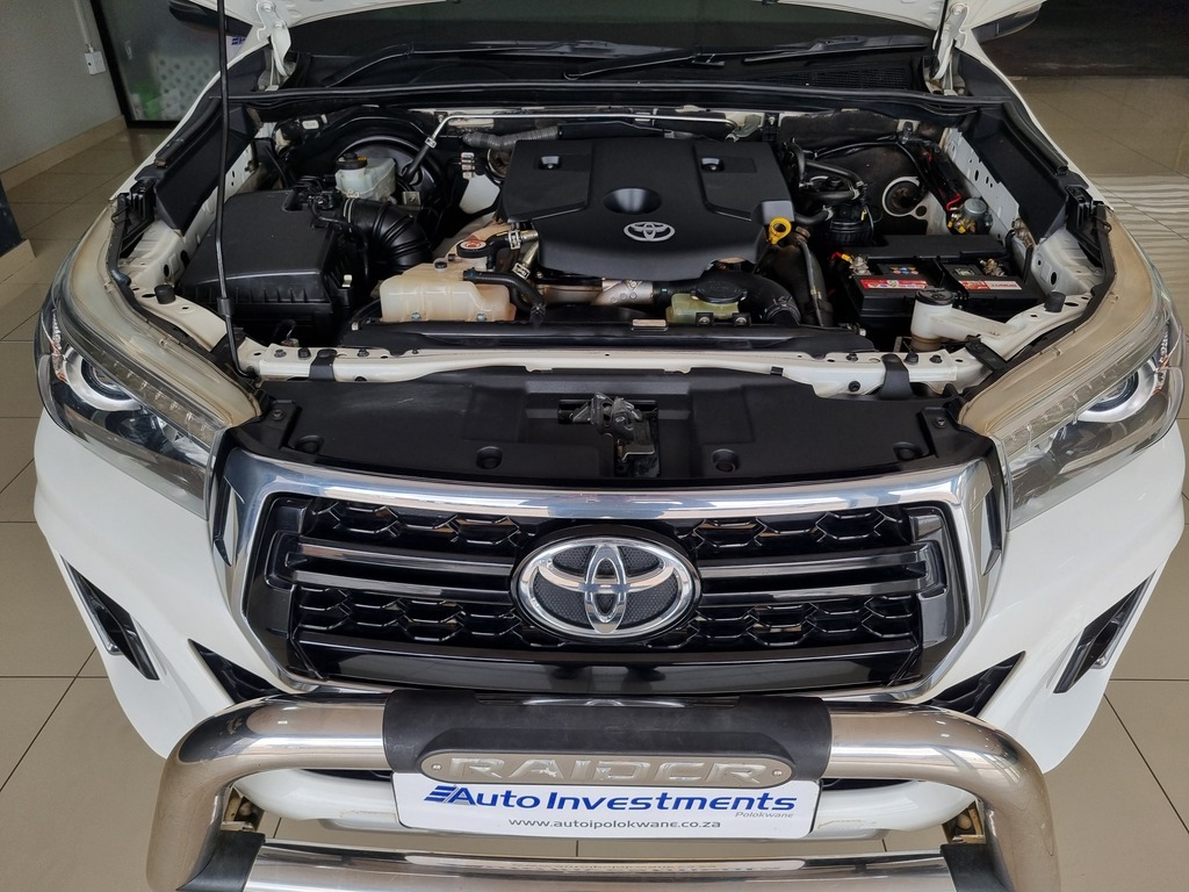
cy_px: 446
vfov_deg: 53.1
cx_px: 594
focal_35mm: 26
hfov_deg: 67.3
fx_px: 893
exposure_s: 1/244
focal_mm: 5.4
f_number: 1.8
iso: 50
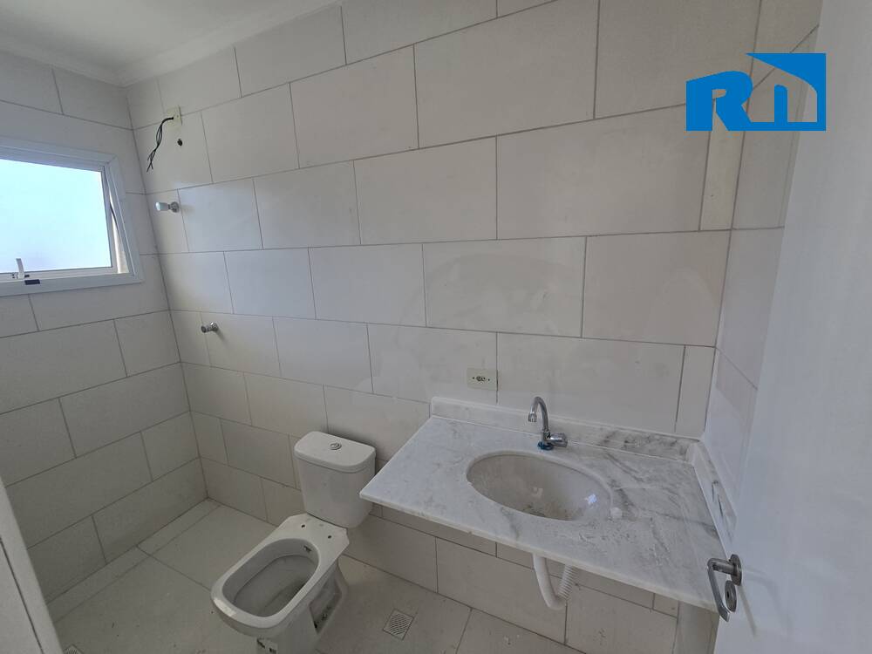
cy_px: 327
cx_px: 436
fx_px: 327
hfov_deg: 106.2
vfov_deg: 89.9
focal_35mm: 13
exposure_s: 1/175
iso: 50
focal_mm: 2.2
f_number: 2.2
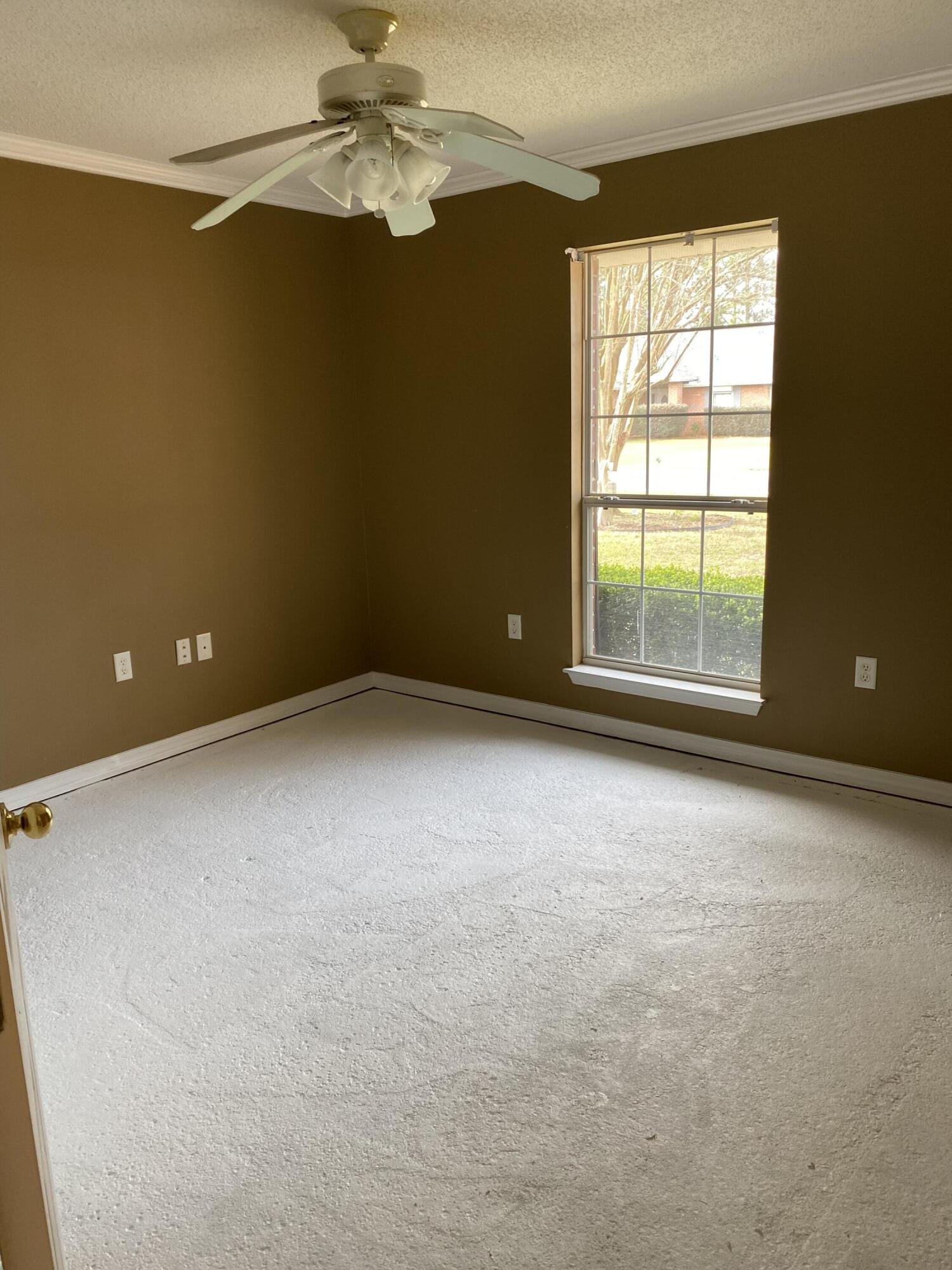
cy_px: 635
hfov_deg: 53.1
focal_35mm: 26
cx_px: 476
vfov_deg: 67.3
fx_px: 953
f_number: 1.8
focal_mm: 4.25
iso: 100
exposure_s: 1/120
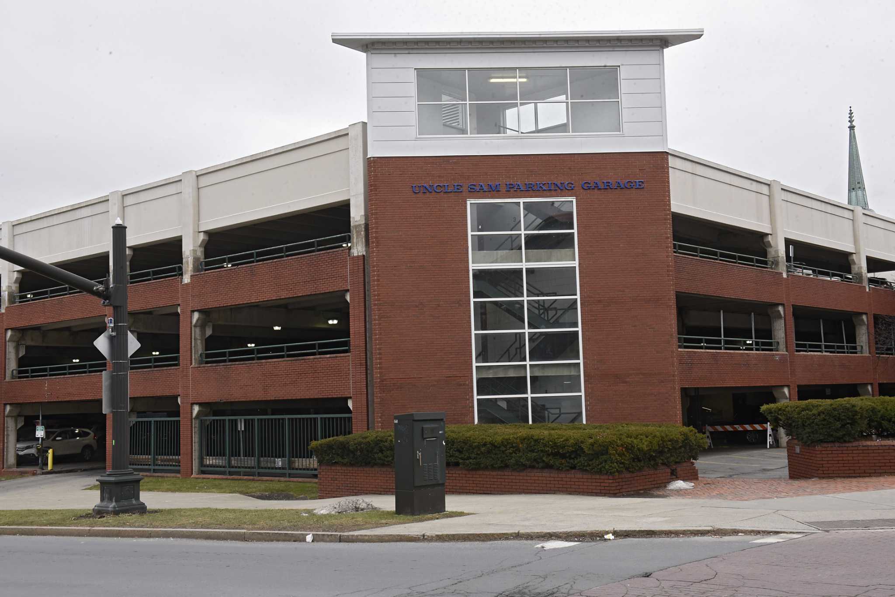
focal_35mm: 42
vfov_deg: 31.9
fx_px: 1044
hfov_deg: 46.4
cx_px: 448
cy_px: 298
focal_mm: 42
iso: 800
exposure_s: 1/60
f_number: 22
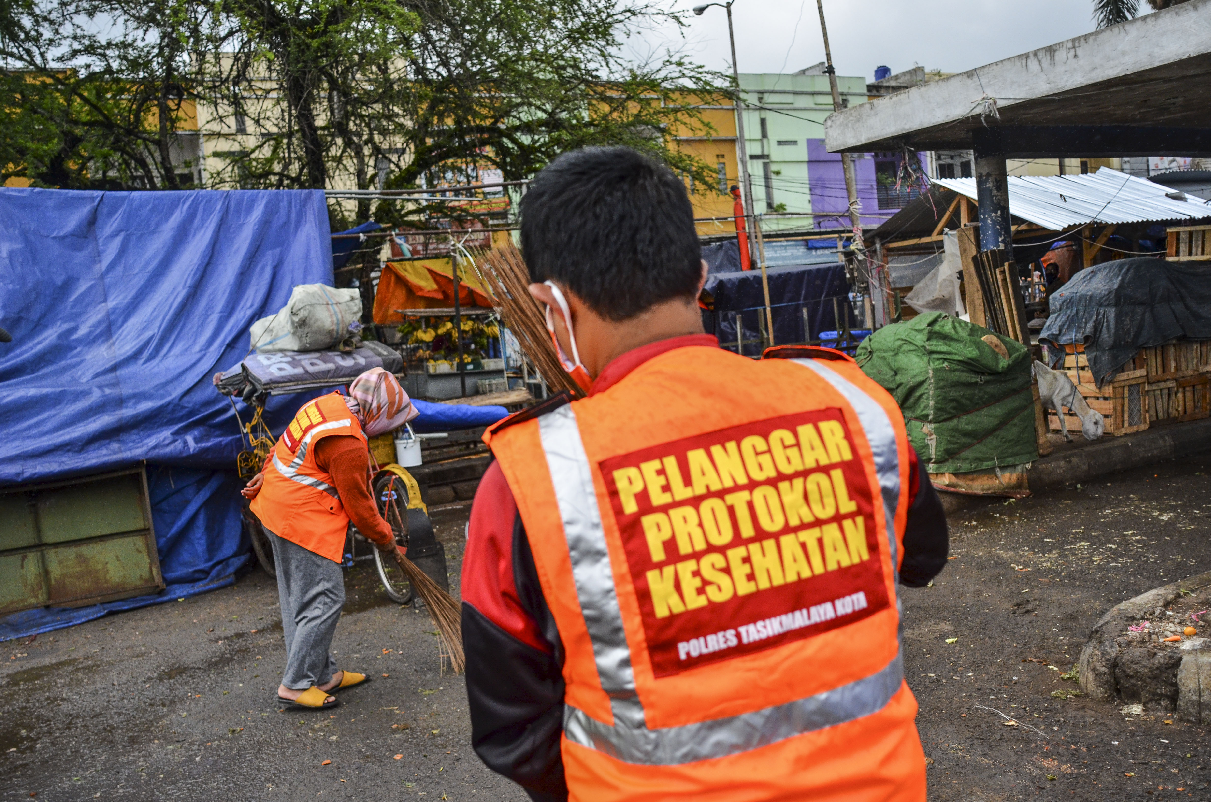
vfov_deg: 43.4
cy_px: 401
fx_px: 1007
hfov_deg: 62.0
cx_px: 606
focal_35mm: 30
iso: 640
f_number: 3.5
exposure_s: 1/2000
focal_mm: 20
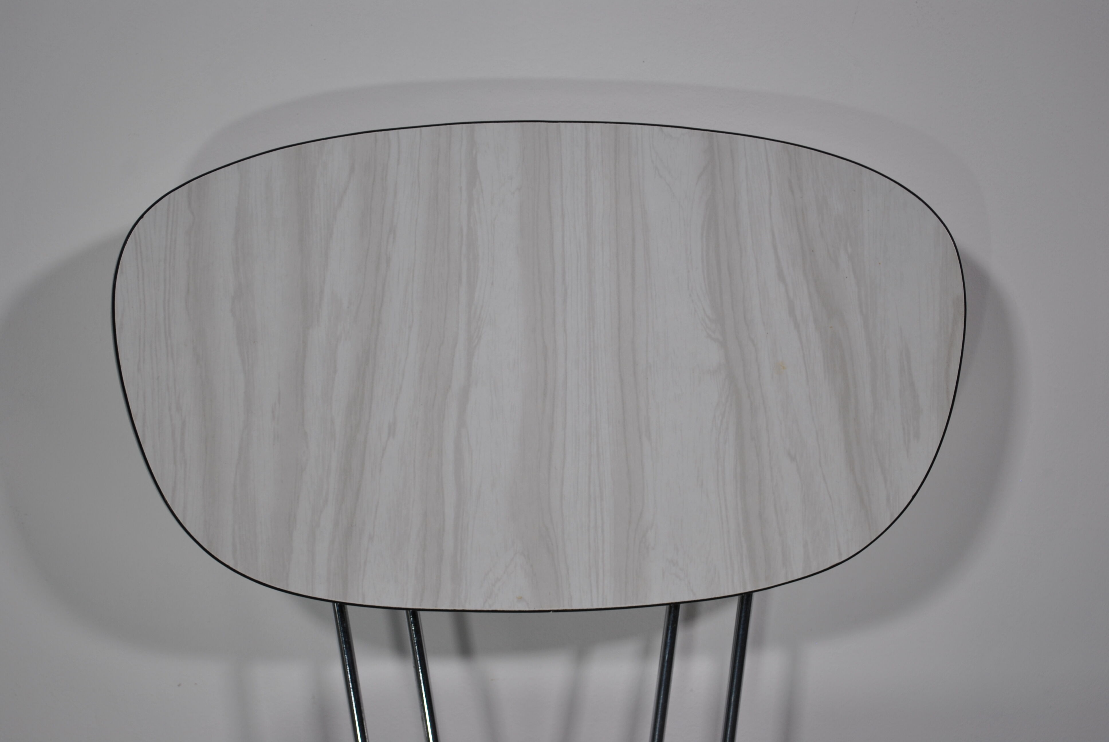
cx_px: 554
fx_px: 2082
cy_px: 371
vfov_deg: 20.2
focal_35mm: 68
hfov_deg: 29.8
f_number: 5.3
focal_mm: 45
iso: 100
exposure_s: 1/30
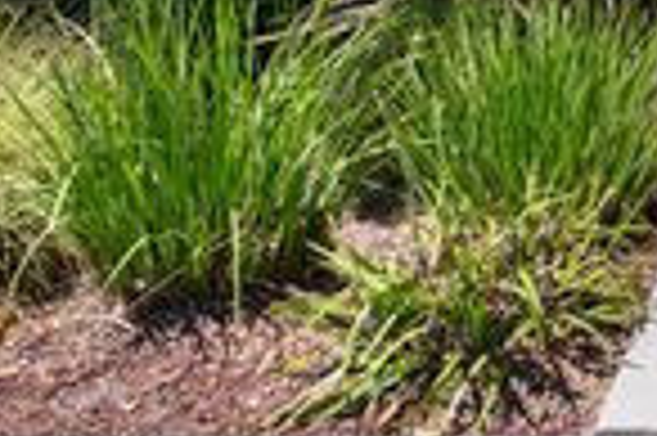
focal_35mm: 55
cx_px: 891
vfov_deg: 20.6
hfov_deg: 28.5
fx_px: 1003
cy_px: -238
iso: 400
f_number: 8
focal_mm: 16
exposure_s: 1/200
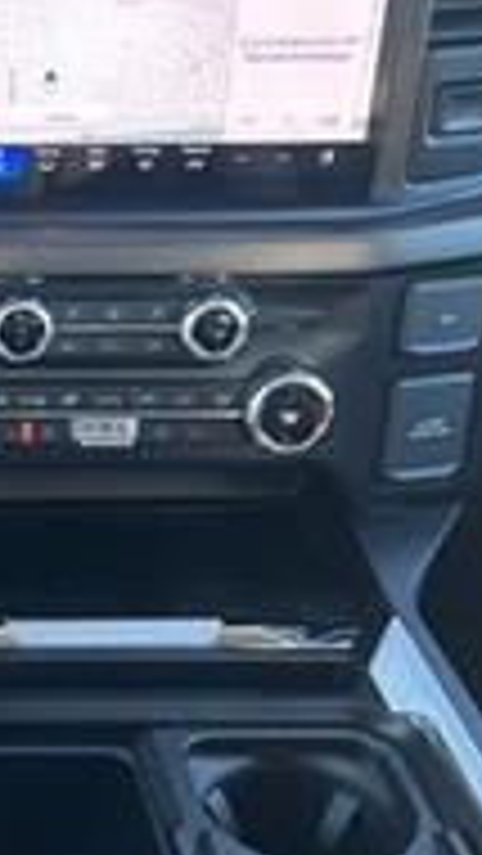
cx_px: -333
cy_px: 518
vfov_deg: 28.1
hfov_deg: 14.5
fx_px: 1703
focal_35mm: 75
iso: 125
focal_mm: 5.1
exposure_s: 1/110
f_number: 1.6
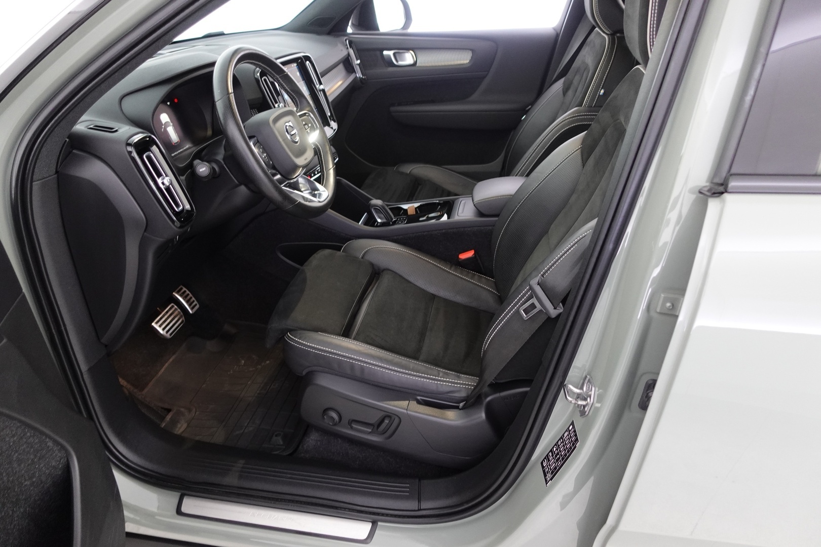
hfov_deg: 73.7
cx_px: 410
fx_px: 547
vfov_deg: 53.1
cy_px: 274
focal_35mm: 24
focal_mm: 9.4
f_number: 1.8
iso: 800
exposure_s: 1/20
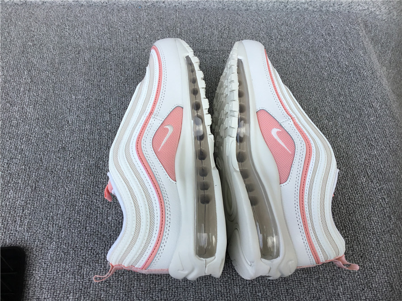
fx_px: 360
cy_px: 150
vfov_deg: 45.4
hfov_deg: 58.4
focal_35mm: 31
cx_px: 201
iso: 25
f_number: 2.4
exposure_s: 1/171
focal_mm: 3.3
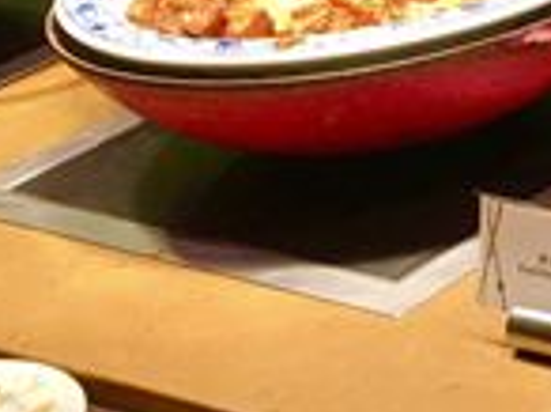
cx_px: 943
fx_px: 2527
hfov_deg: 11.6
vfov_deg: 9.3
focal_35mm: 159
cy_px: 227
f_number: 2.2
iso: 25
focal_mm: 4.15
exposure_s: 1/40
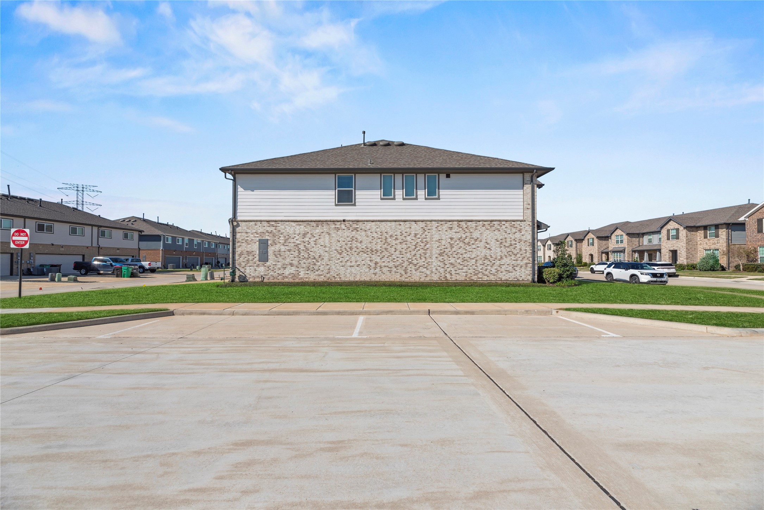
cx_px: 382
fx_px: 297
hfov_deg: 104.2
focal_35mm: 14
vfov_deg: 81.2
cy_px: 255
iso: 100
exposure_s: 1/640
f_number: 8
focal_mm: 14
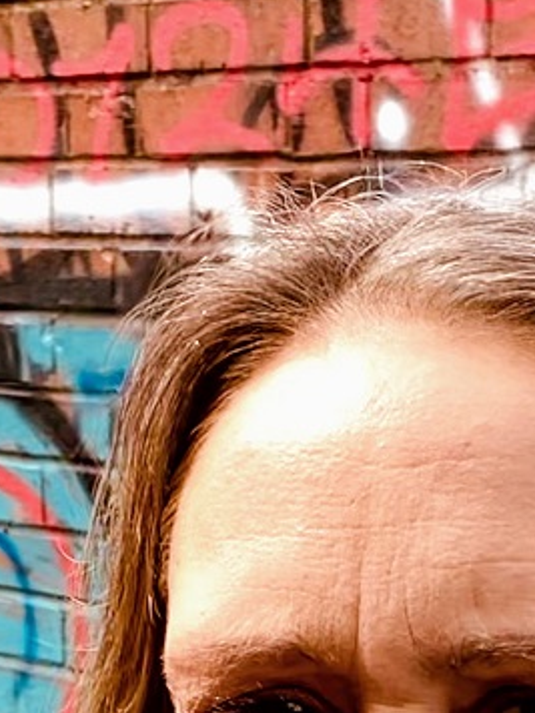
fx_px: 2081
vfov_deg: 17.6
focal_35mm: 101
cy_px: 1049
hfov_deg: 14.5
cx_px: 491
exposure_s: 1/243
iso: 25
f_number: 2.2
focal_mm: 2.71
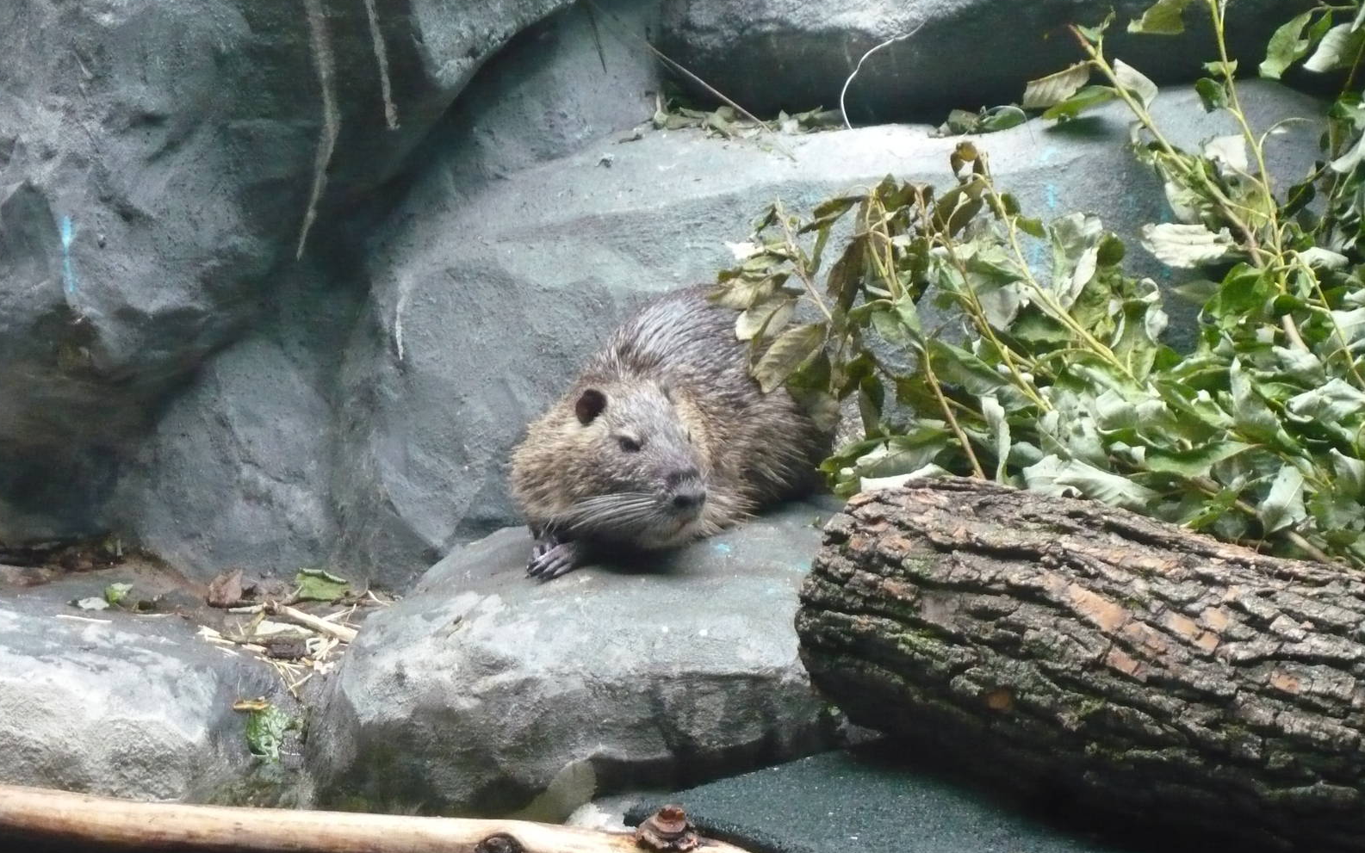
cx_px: 677
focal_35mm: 107
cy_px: 352
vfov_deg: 12.2
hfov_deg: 19.5
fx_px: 3981
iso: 800
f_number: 5.1
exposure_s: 1/80
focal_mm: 16.5
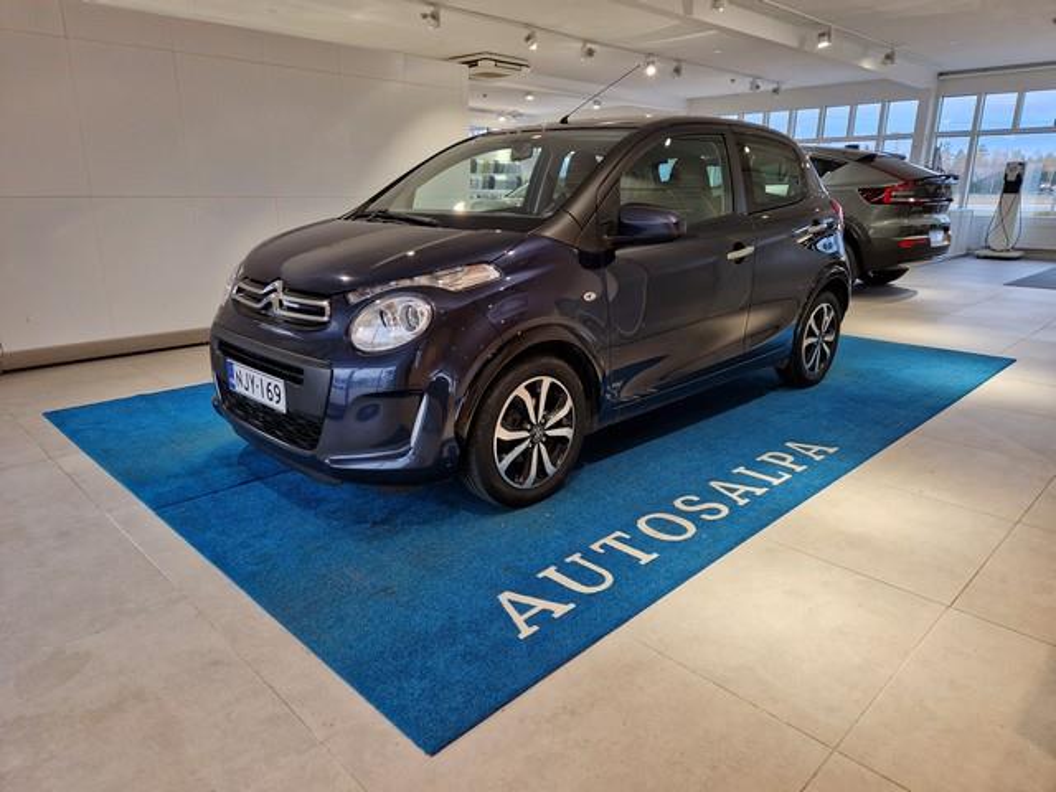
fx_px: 702
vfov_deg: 58.9
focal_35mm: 23
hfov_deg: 73.9
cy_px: 396
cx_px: 528
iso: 64
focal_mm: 5.4
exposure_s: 1/100
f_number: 1.8
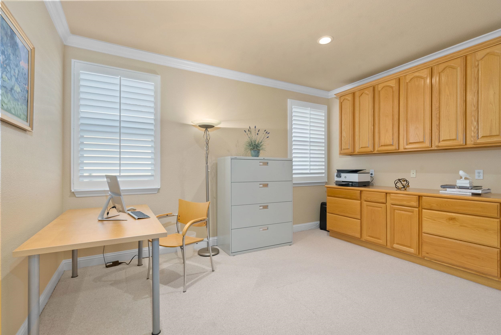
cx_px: 250
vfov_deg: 73.8
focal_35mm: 16
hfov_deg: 96.7
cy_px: 168
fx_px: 223
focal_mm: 16
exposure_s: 1/1.67
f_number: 9
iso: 400
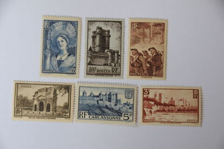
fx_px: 839
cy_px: 74
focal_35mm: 135
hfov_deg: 15.2
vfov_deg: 10.1
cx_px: 112
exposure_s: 1/160
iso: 1250
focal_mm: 90
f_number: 6.3
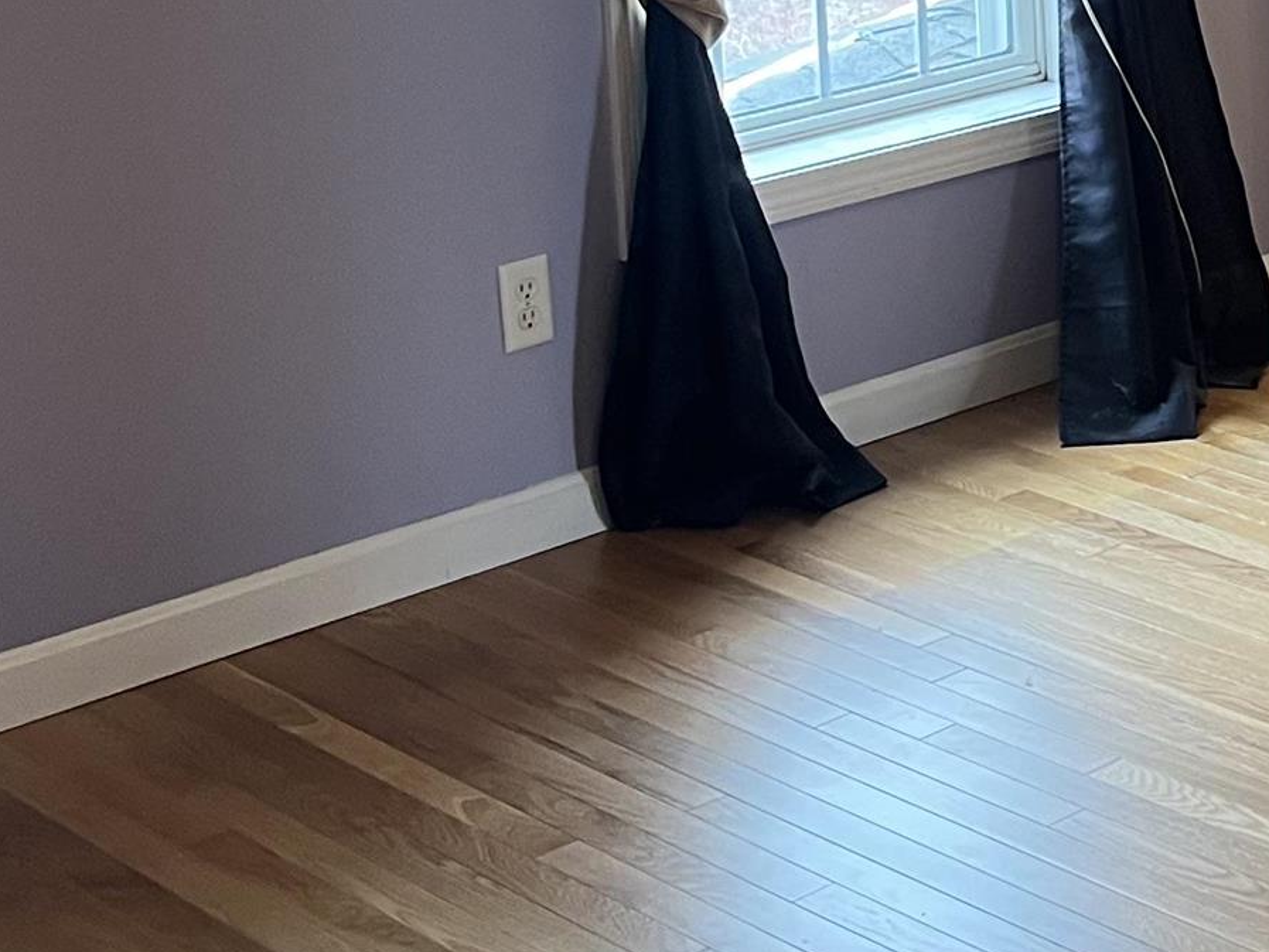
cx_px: 1350
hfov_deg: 21.1
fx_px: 3263
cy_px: -71
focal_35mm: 89
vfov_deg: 16.2
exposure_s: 1/60
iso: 160
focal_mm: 5.1
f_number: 1.6
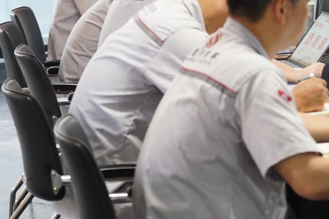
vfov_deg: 8.6
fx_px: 1443
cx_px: 327
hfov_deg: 12.8
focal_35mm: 158
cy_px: -26
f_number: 4
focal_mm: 60
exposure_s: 1/30
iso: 800
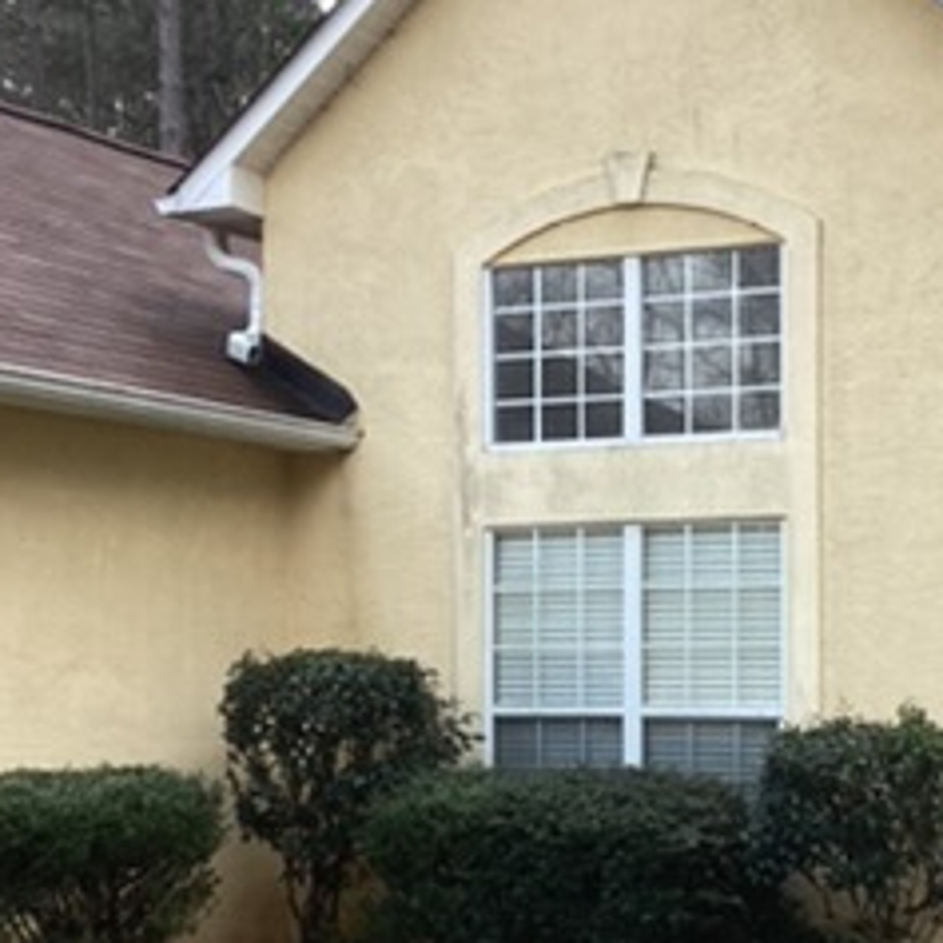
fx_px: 2281
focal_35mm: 74
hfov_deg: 23.0
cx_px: 784
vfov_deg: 23.2
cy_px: 696
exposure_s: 1/193
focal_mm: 3.3
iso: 25
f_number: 2.4
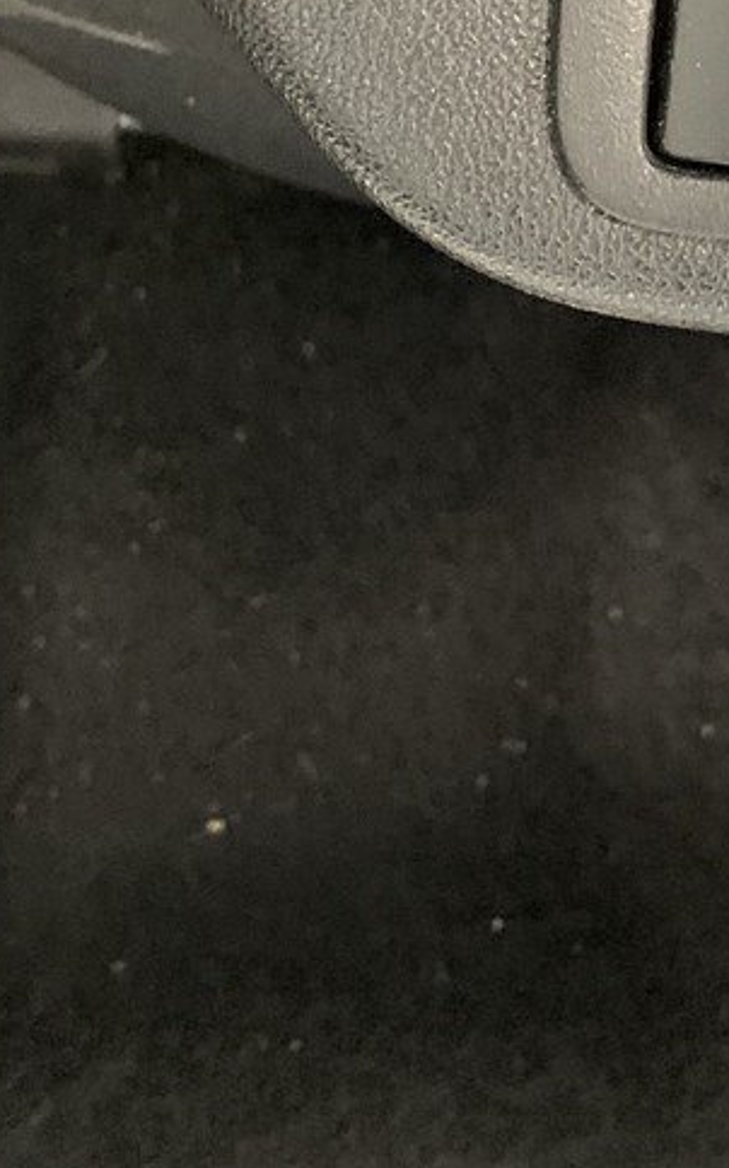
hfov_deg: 15.7
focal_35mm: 82
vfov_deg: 24.1
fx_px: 2610
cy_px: -14
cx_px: 625
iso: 800
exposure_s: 1/28
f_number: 1.8
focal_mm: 4.25
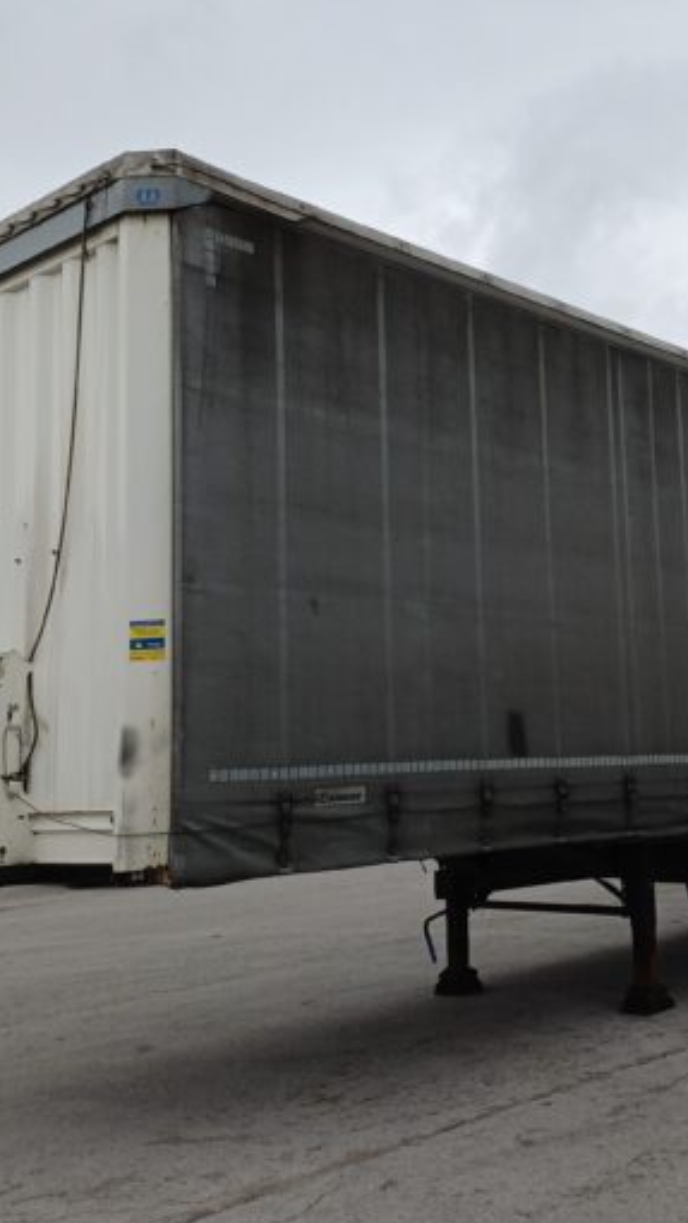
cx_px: 532
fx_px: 1329
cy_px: 600
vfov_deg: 49.4
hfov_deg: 28.5
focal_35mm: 41
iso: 50
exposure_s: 1/394
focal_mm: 4.65
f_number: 1.8
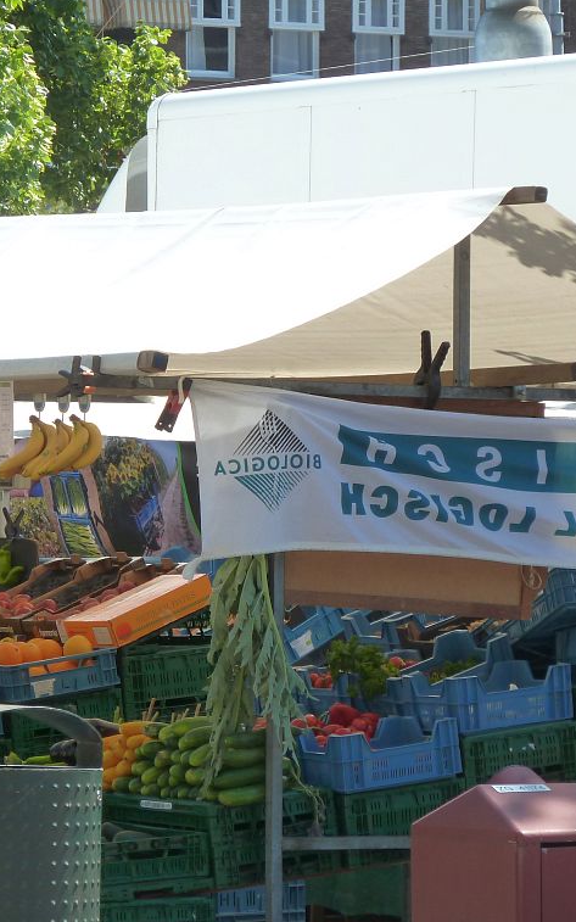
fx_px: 6557
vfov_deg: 8.0
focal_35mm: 261
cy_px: 464
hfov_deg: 5.0
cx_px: 351
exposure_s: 1/200
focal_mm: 29.9
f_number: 4.5
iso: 125
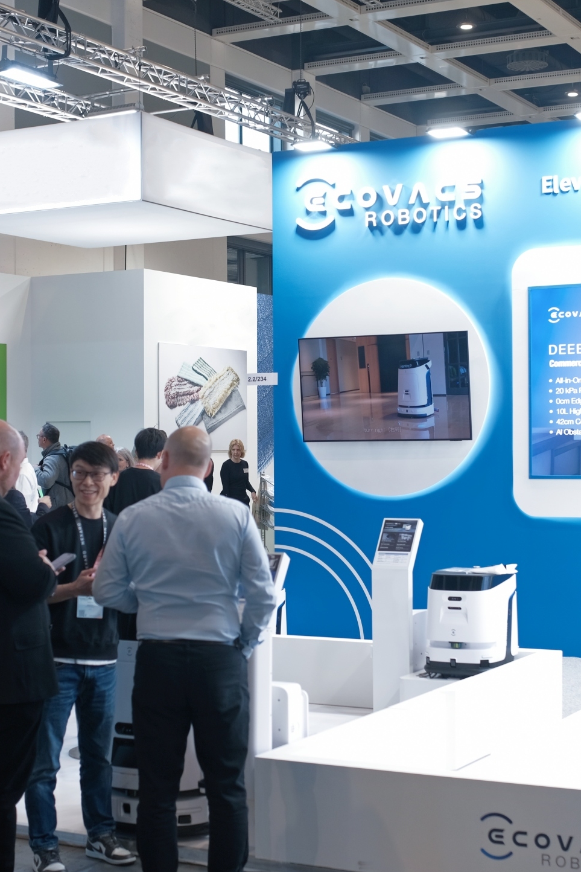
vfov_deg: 33.4
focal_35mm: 60
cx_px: 334
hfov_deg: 22.6
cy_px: 449
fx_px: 1452
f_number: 2.2
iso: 100
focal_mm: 25
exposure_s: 1/100
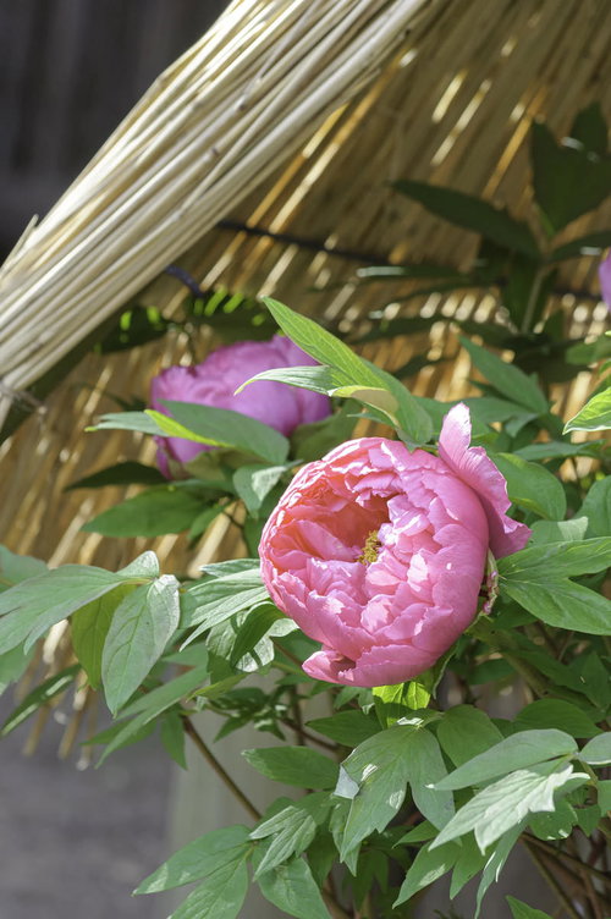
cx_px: 306
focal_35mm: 225
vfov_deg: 9.2
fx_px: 5738
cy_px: 460
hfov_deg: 6.1
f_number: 9
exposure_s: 1/160
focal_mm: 150
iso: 400
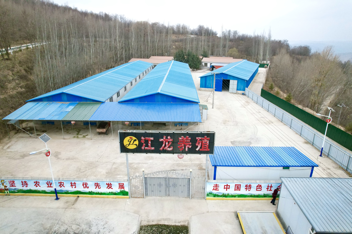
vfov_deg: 57.2
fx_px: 215
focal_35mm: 22
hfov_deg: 78.6
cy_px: 117
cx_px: 176
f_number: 2.8
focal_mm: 8.38
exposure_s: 1/4000
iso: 1600
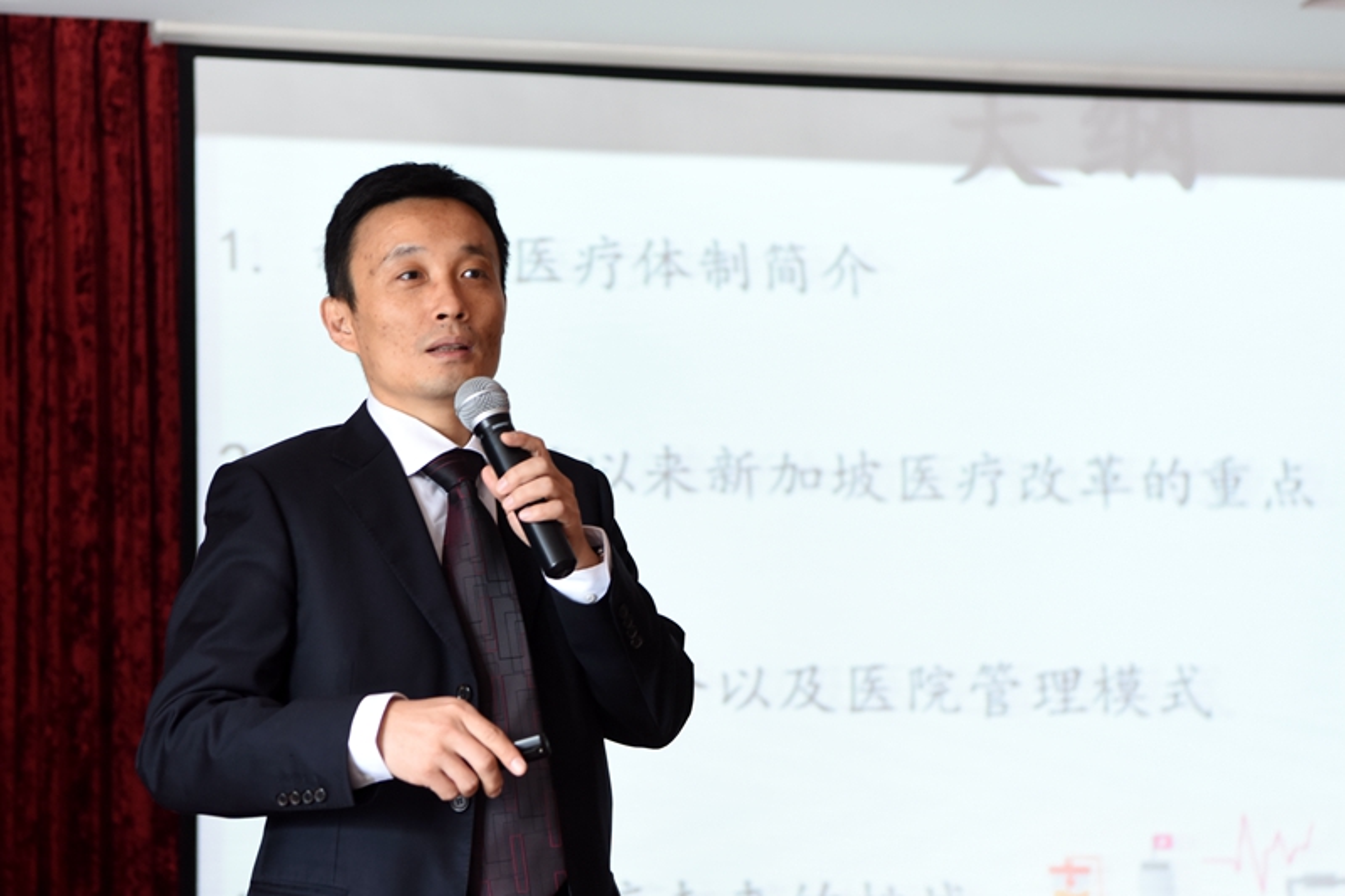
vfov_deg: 19.4
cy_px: 448
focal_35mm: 70
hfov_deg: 28.8
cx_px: 672
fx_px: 2615
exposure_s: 1/60
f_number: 4
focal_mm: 70
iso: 800
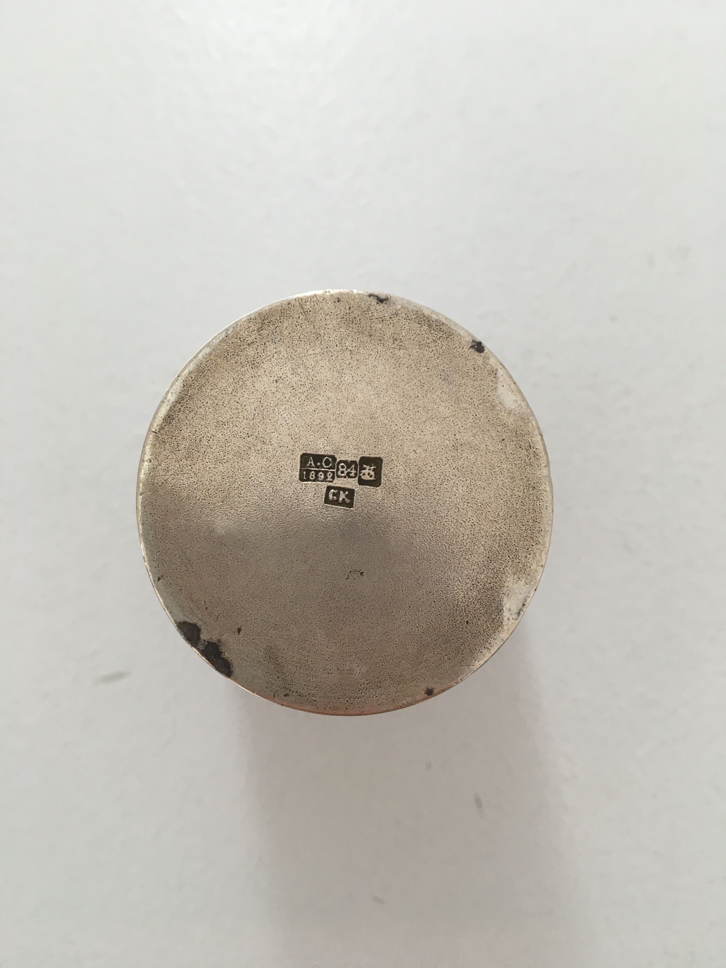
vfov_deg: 61.7
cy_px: 484
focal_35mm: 29
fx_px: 811
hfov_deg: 48.2
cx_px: 363
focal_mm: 4.15
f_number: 2.2
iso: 32
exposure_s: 1/33
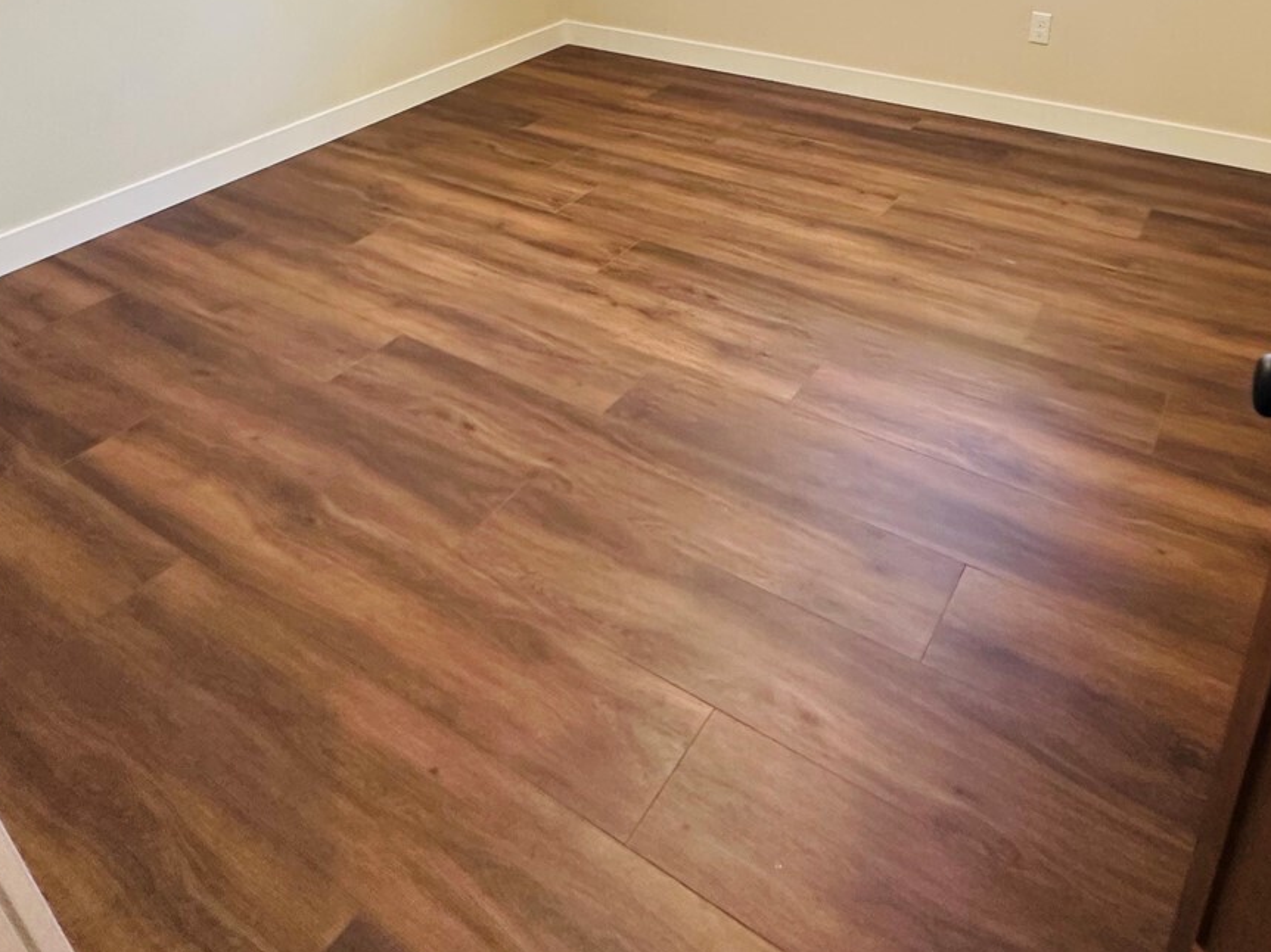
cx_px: 780
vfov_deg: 48.6
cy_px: 134
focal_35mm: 26
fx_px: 954
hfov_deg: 66.5
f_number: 2.2
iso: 320
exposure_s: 1/60
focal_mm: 2.22
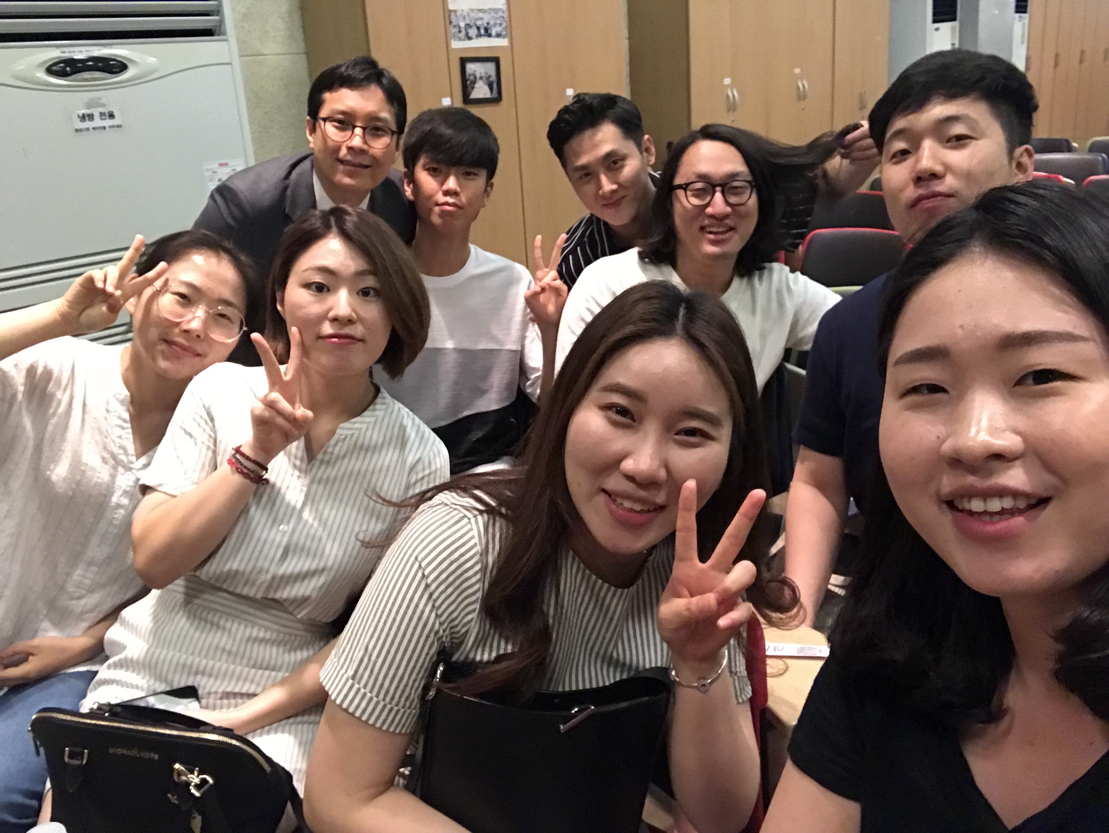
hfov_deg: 56.8
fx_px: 1026
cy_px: 416
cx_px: 554
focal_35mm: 32
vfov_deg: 44.2
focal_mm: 2.87
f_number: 2.2
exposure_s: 1/15
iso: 250
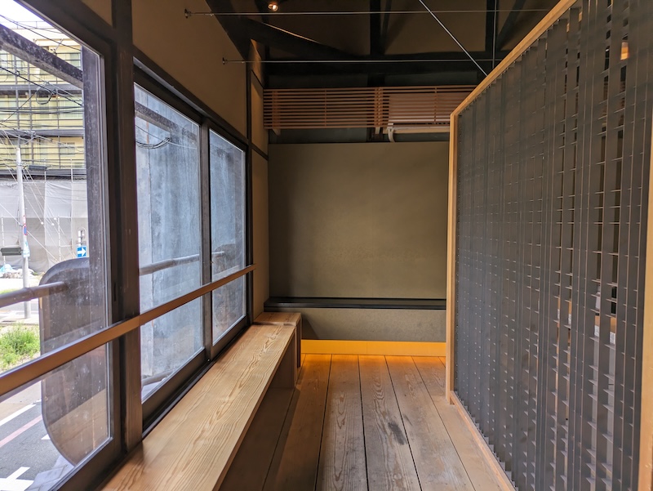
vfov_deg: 54.9
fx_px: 472
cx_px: 326
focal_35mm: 25
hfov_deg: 69.4
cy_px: 246
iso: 32
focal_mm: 5.43
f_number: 1.89
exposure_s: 1/120
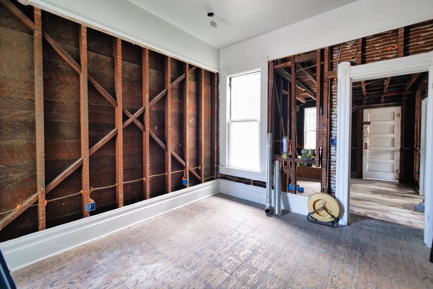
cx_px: 217
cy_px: 138
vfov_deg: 77.3
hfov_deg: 100.4
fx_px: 180
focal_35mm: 15
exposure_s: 1/60
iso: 800
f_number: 2.8
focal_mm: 7
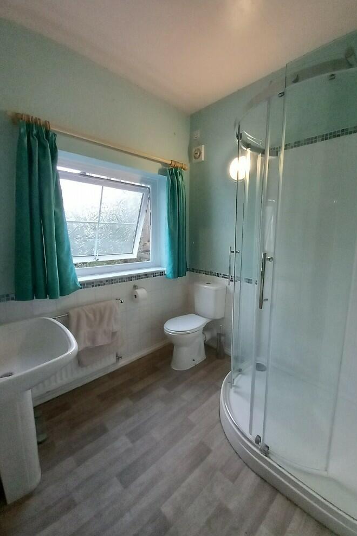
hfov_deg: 80.9
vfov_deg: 104.3
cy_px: 268
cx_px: 199
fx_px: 208
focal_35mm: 14
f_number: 2.2
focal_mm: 1.13
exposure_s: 1/25
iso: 320
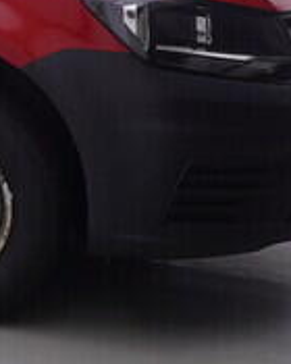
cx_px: -439
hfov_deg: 10.5
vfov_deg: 15.3
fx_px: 1332
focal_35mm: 124
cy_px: -2
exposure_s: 1/80
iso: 200
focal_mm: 15
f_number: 5
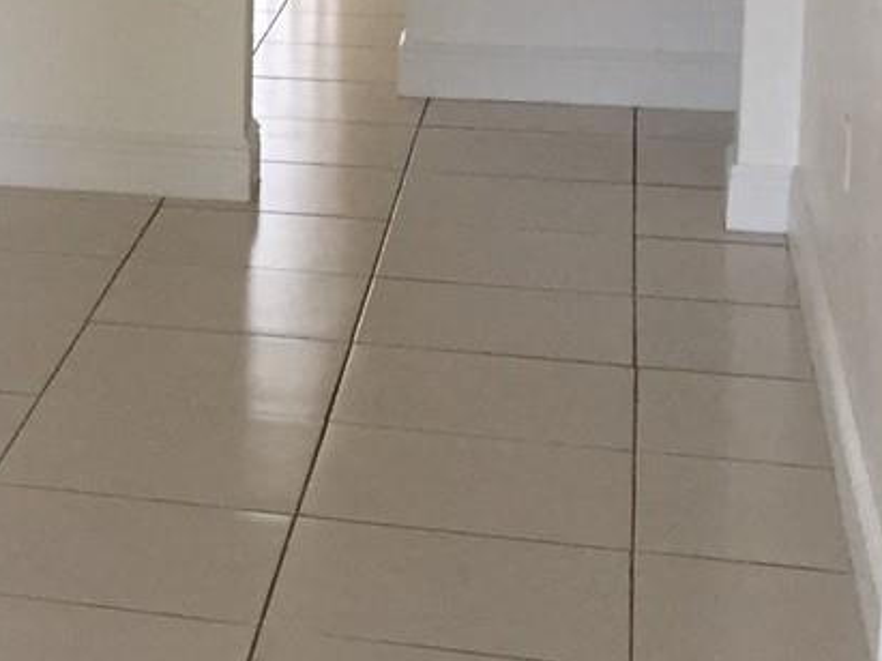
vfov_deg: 12.9
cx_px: -573
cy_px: -41
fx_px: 2878
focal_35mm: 113
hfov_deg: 15.6
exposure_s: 1/30
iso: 50
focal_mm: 4.15
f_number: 2.2
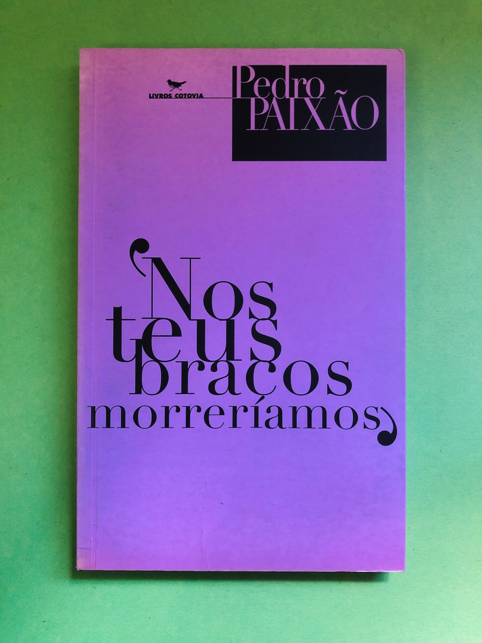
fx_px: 520
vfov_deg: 63.4
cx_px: 241
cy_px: 322
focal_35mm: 28
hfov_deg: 49.7
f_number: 1.8
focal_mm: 4
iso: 50
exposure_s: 1/15
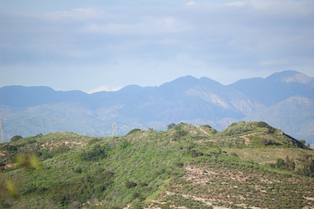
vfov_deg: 4.6
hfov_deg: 6.9
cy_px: 104
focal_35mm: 300
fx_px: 2614
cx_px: 157
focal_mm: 200
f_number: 5.6
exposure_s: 1/500
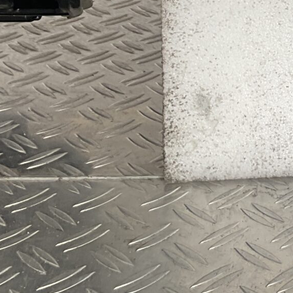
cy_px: -122
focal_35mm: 114
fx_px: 1092
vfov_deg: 14.4
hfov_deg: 14.6
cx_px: 388
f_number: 1.8
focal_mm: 3
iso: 16
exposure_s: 1/120
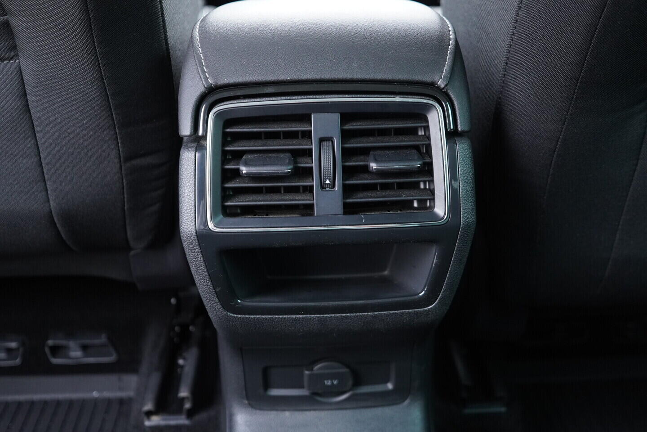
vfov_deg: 36.9
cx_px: 324
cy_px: 216
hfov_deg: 53.1
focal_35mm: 36
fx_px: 647
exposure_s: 1/40
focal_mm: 24
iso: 1250
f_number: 2.8
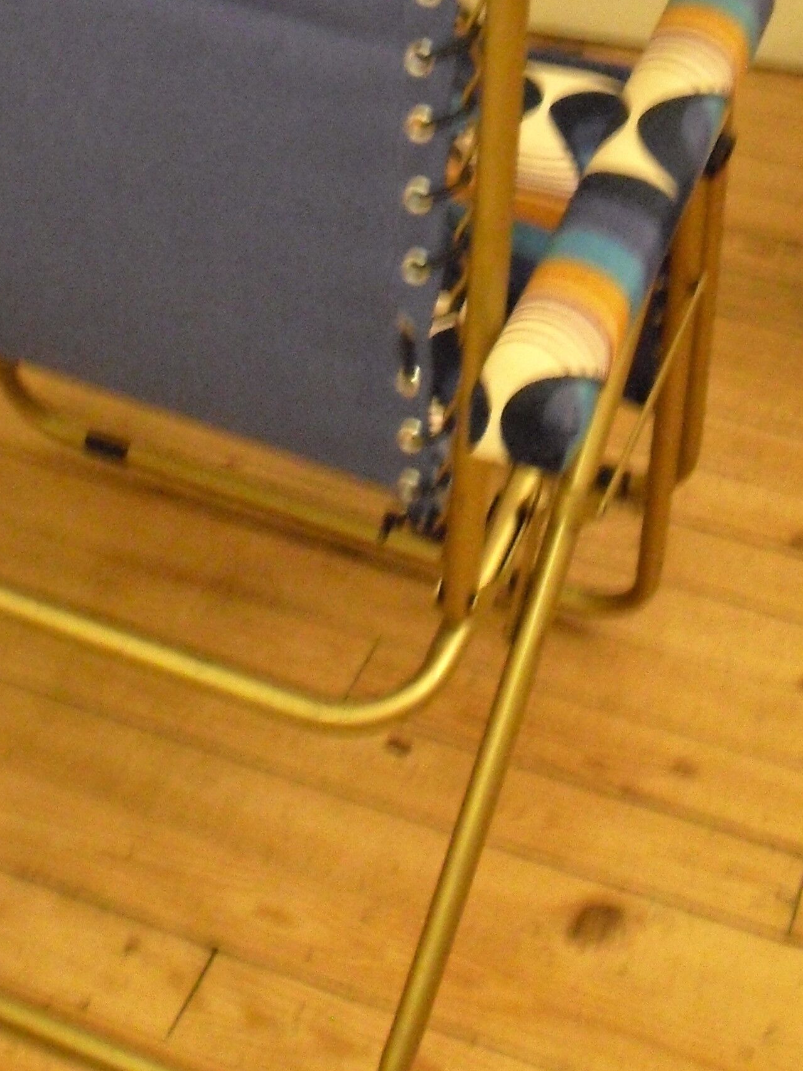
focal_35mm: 77
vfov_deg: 24.6
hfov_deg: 18.8
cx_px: 60
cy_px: 102
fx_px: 2382
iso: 800
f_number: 3.1
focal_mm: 6.3
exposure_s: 1/10
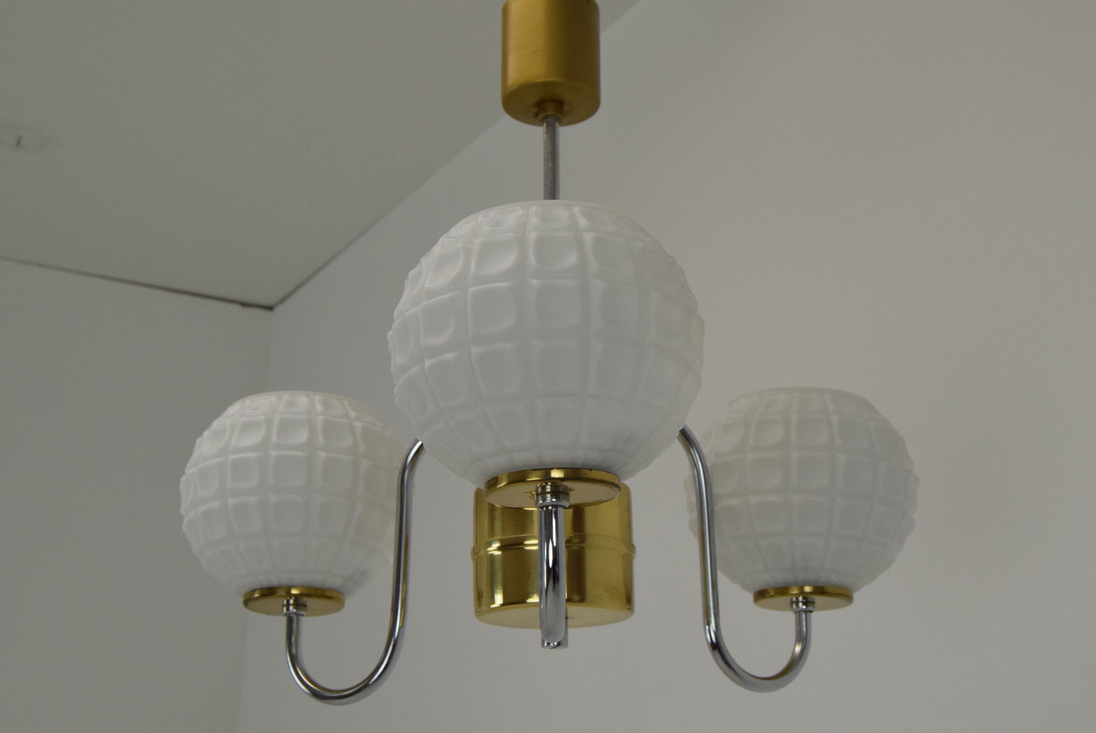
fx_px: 1554
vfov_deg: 26.5
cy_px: 371
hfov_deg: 38.9
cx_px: 564
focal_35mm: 51
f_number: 11
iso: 1600
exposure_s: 1/500
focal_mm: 32
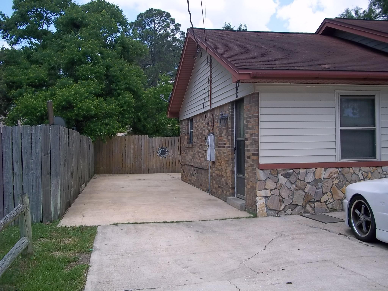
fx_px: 404
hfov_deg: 51.4
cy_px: 146
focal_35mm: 36
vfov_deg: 39.7
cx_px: 194
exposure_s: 1/125
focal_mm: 6.5
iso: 80
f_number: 8
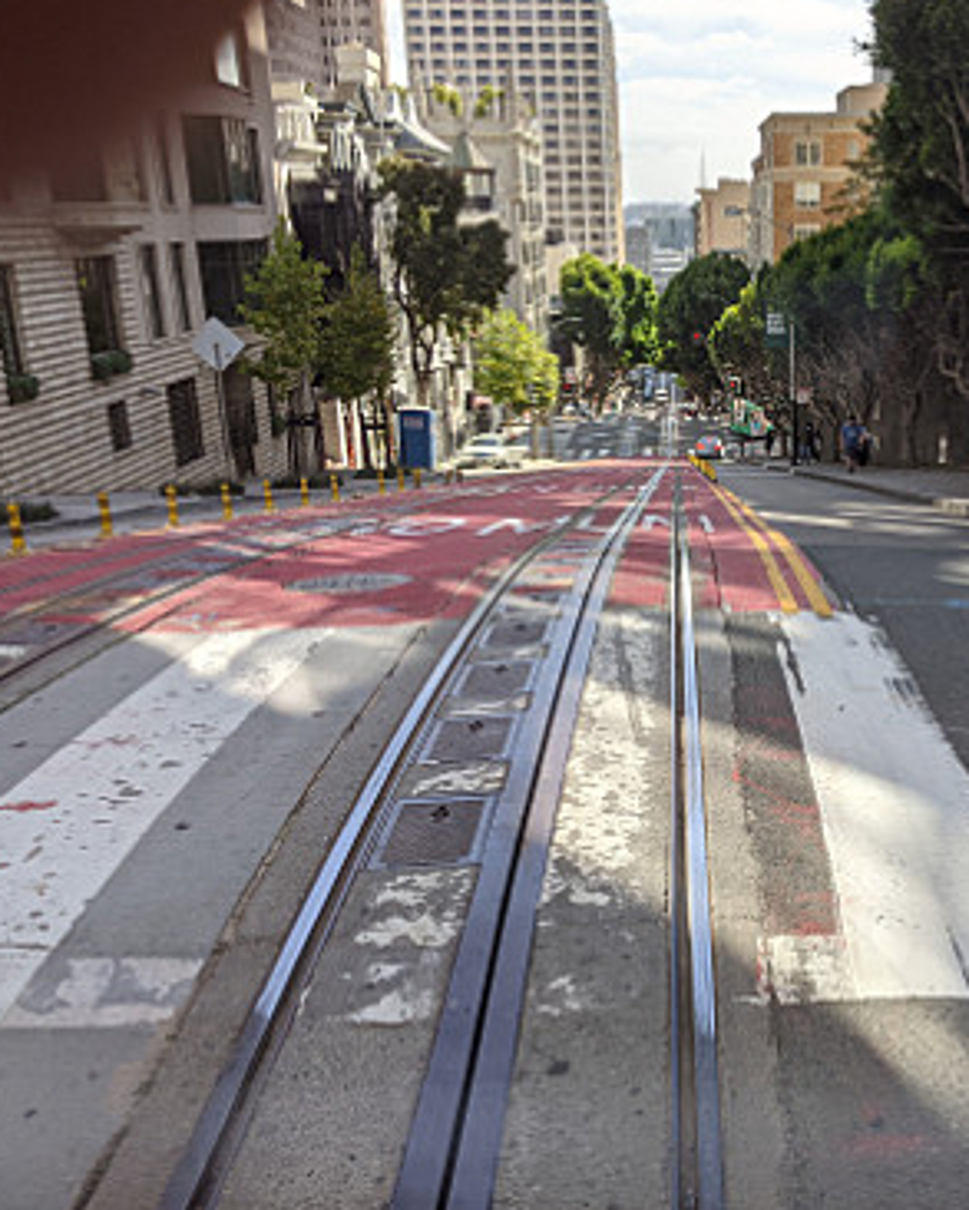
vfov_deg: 50.3
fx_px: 1290
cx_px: 728
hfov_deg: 40.0
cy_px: 597
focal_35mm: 36
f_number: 1.8
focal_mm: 4.4
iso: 50
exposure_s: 1/1805
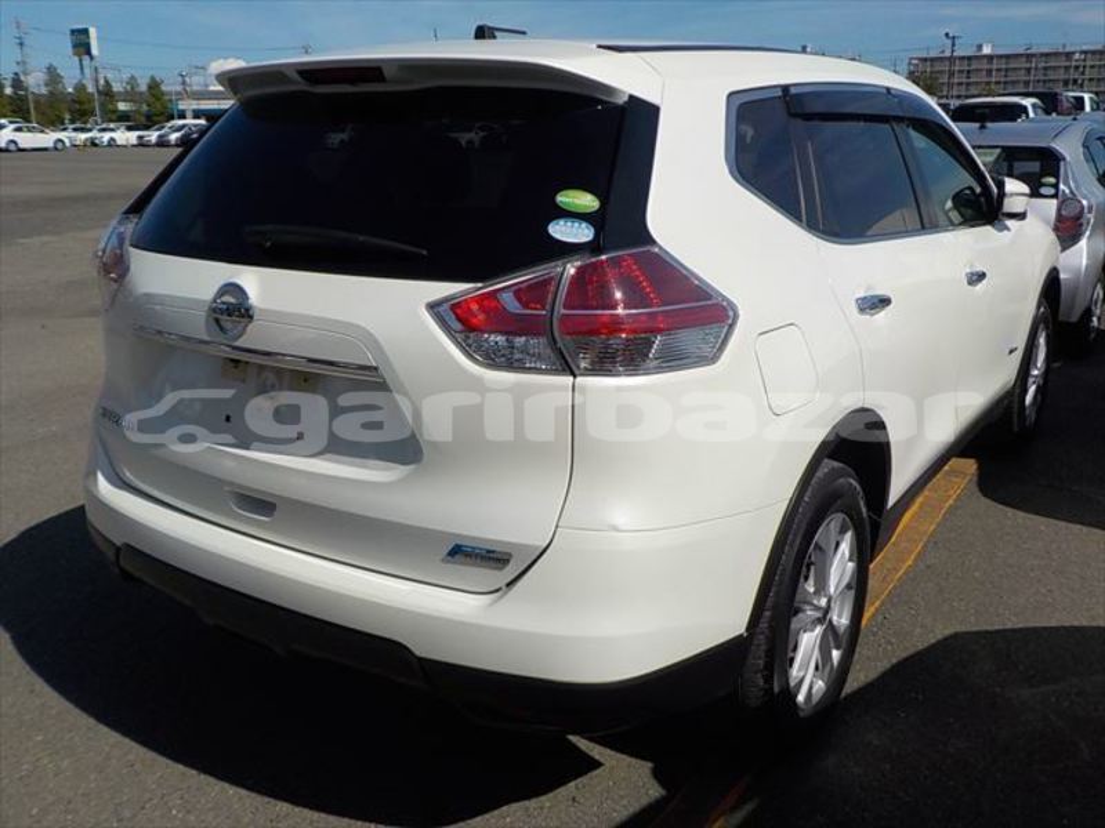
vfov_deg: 46.8
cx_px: 552
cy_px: 414
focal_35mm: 30
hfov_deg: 60.0
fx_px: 958
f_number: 6.6
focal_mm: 4.1
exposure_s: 1/800
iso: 125
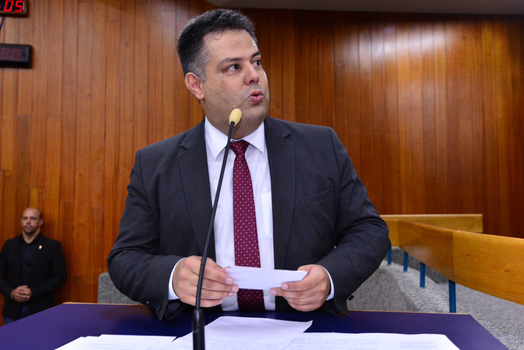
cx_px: 262
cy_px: 175
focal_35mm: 35
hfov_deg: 54.4
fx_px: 510
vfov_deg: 37.9
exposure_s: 1/100
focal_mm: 35
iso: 1600
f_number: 5
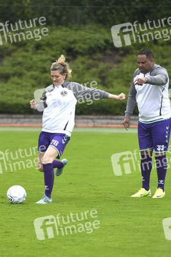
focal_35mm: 200
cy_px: 128
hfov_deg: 6.9
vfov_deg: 10.3
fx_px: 1427
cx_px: 86
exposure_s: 1/2500
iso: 1000
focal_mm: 200
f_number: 4.5
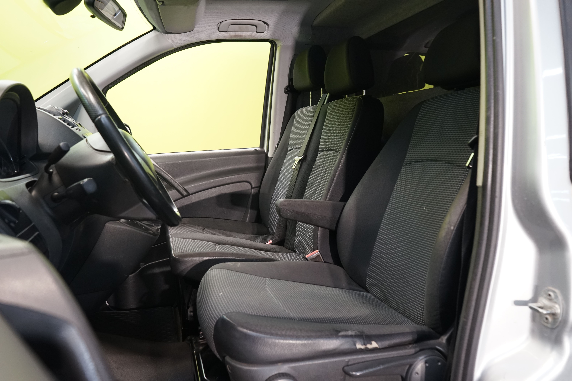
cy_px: 190
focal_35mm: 28
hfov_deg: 65.5
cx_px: 286
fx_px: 445
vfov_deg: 46.4
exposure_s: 1/20
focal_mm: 28
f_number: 6.3
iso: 1600
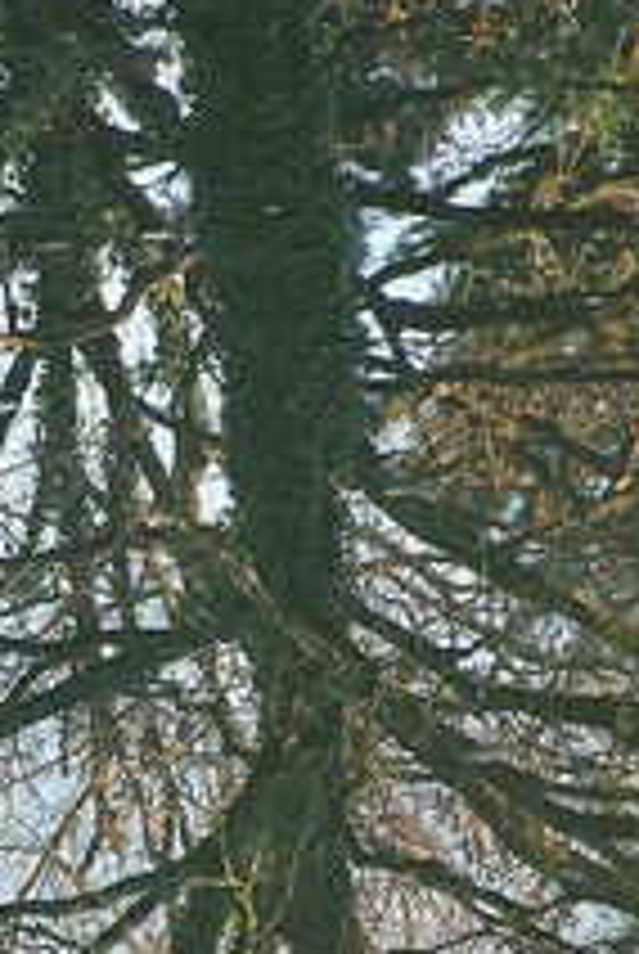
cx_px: -137
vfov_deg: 5.7
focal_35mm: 360
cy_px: 868
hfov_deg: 3.8
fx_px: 9564
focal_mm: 85
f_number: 5.3
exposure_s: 1/125
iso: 400
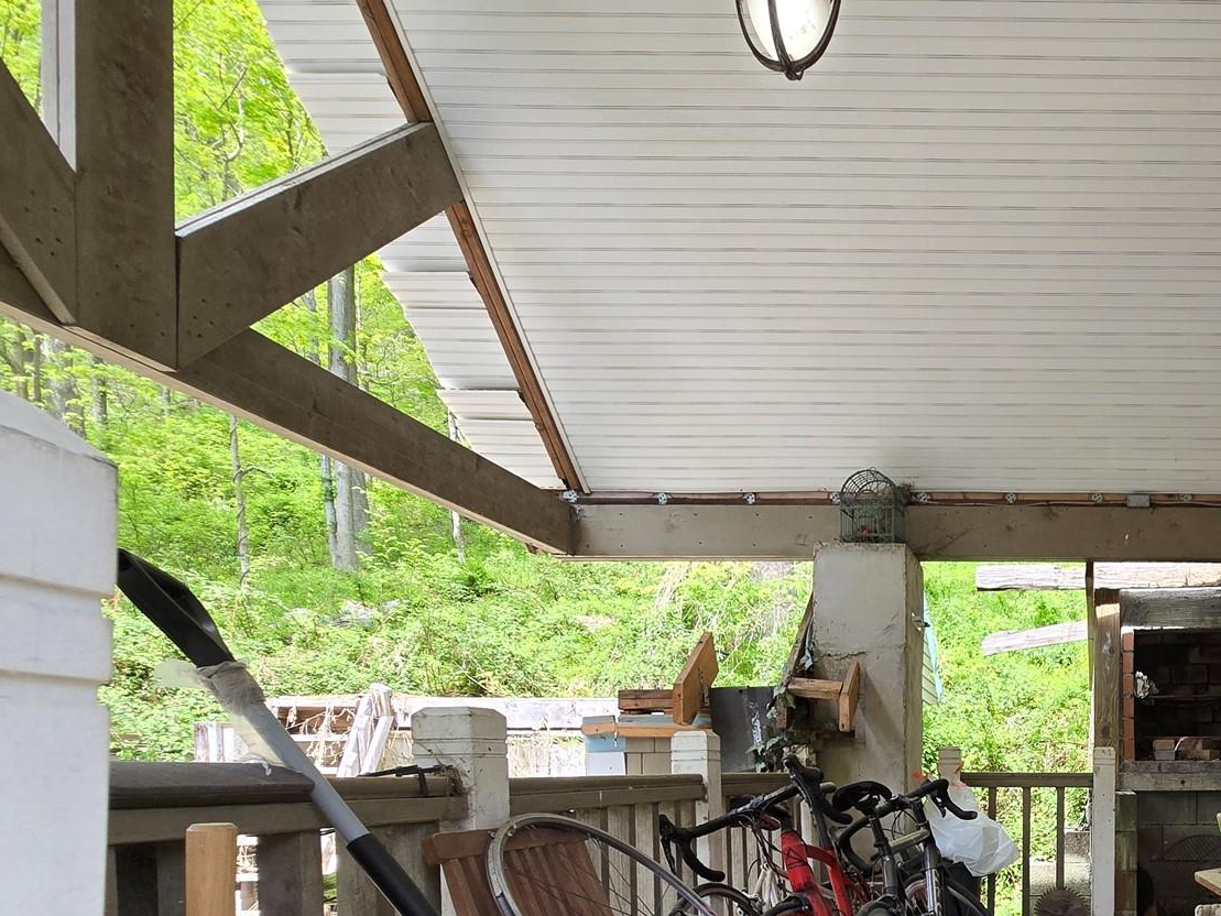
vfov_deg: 51.6
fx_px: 847
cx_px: 1069
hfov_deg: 61.8
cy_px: 785
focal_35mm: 24
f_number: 2.2
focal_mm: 2.2
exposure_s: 1/215
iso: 50
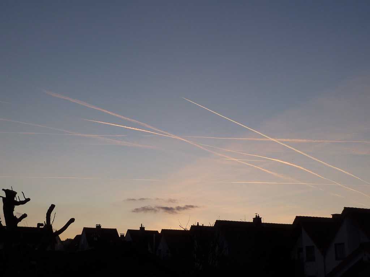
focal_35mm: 48
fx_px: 513
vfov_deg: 30.3
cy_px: 138
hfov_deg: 39.7
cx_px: 185
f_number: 3.8
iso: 80
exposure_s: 1/60
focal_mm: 7.9
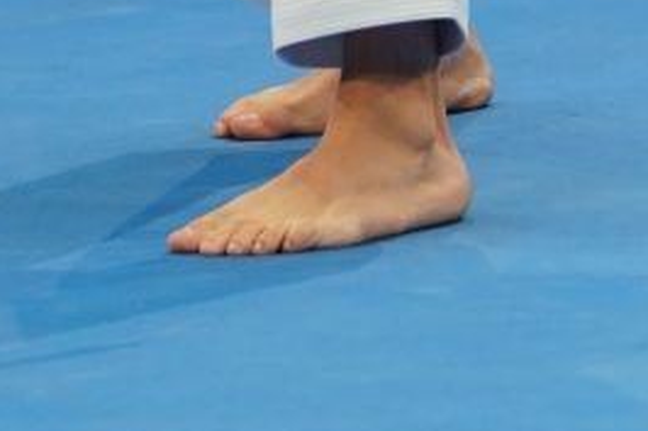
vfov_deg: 1.5
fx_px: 16801
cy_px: -838
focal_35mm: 934
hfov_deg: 2.2
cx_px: 1013
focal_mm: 138
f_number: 2.8
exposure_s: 1/500
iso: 800
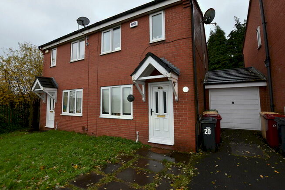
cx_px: 146
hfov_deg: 96.7
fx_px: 127
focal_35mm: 16
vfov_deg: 73.7
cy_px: 89
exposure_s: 1/80
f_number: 4.5
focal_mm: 10
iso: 100
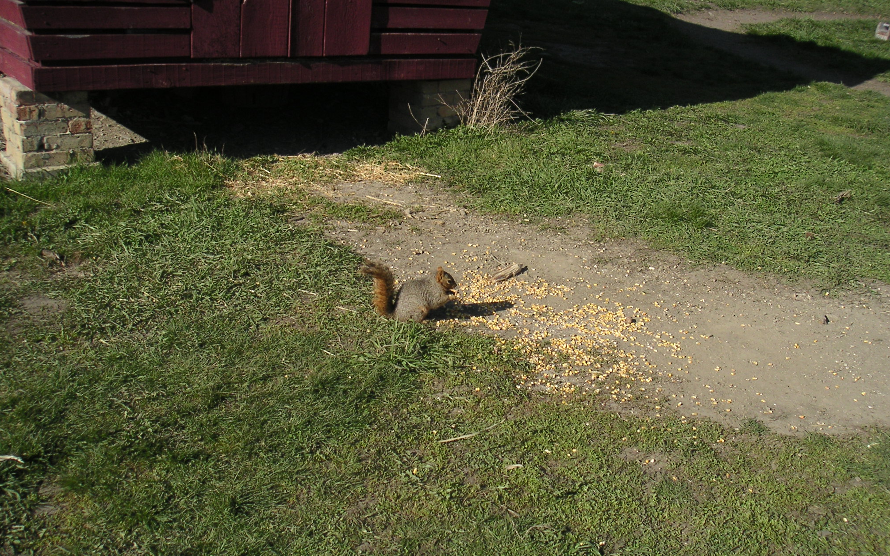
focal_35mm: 41
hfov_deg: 48.2
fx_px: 995
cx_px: 449
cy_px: 290
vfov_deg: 31.3
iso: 50
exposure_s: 1/750
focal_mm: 6
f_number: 2.8
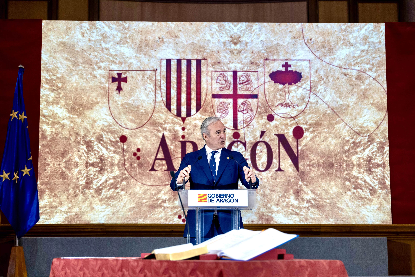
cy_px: 138
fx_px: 761
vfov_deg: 20.6
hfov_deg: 30.5
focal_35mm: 66
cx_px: 208
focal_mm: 66
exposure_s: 1/250
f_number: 3.8
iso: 1600
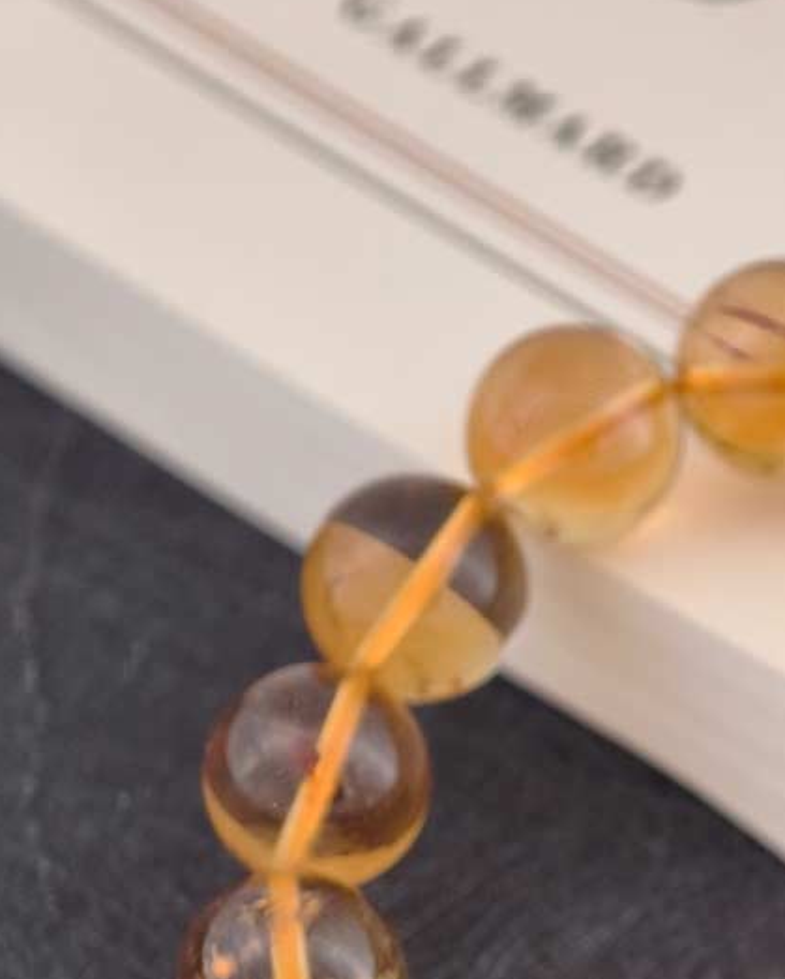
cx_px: 742
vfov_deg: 10.4
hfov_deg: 8.4
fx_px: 5310
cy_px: 1053
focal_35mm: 183
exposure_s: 1/160
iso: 125
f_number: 2.67
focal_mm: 22.48
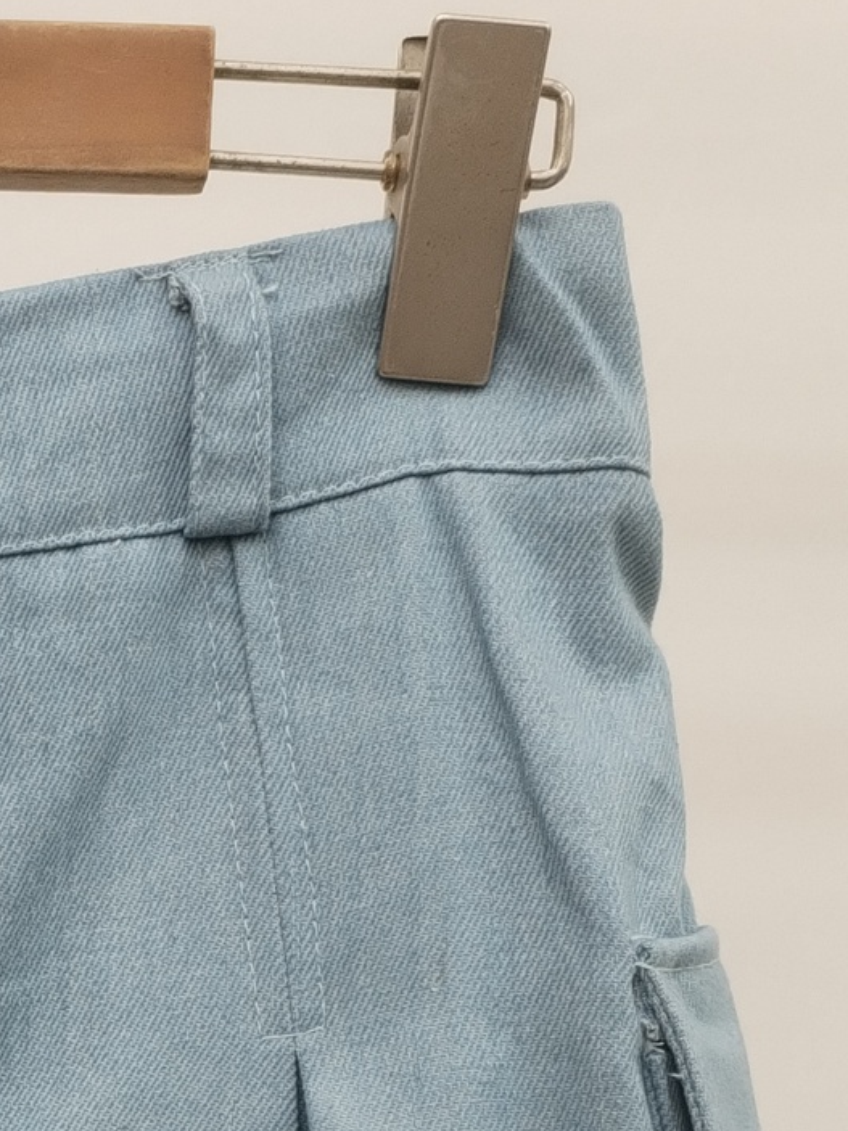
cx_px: -330
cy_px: 1232
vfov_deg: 19.1
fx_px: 3235
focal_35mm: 99
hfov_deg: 14.2
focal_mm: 4.75
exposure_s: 1/120
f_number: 1.8
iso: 297
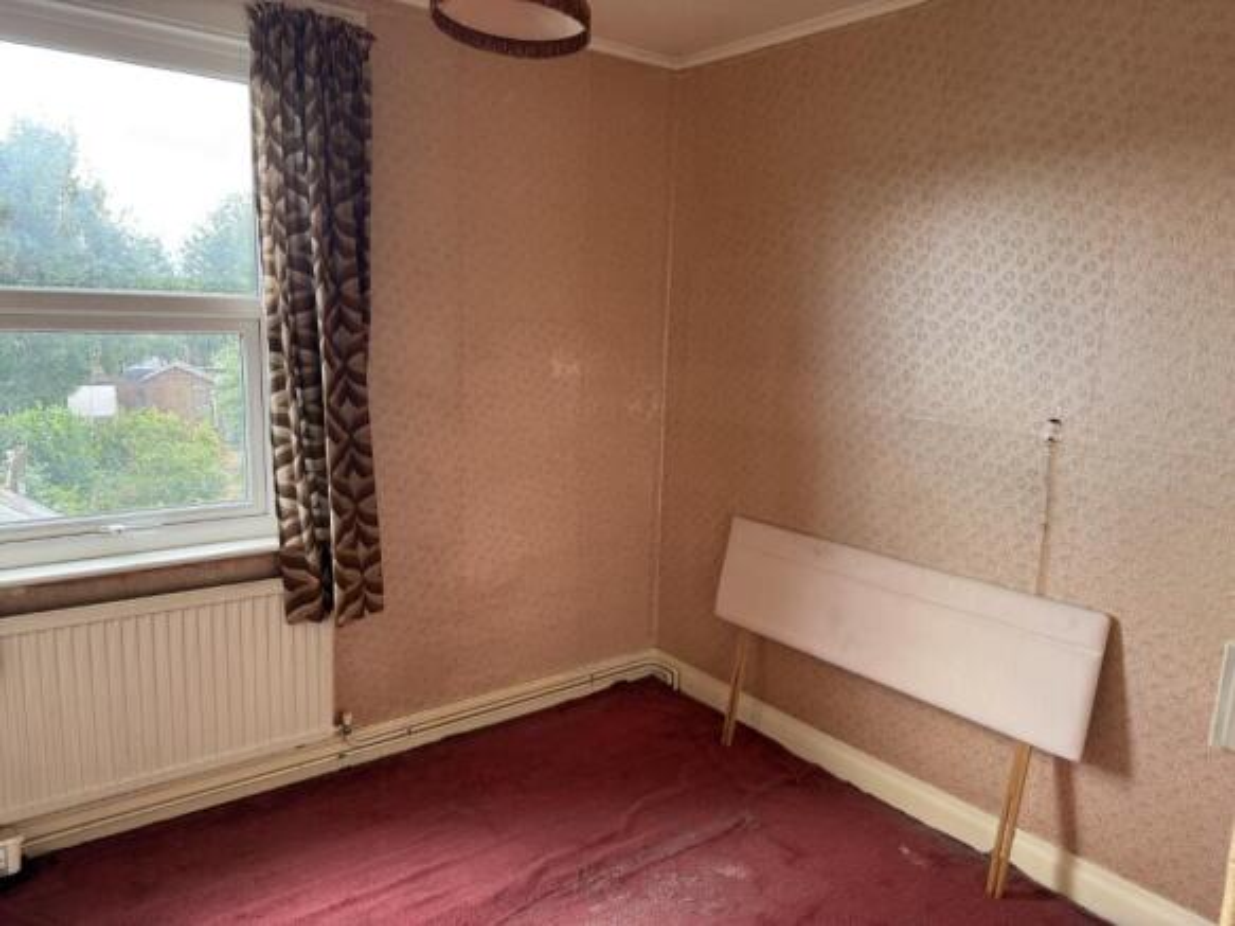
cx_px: 618
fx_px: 856
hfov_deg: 71.6
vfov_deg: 56.8
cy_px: 463
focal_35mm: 24
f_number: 1.78
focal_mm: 6.76
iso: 125
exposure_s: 1/121
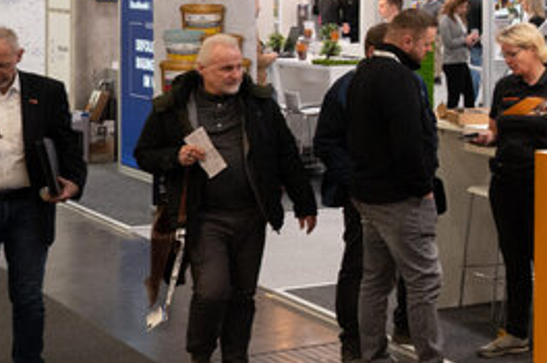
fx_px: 1517
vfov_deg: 12.7
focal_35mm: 100
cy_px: -233
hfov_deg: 16.7
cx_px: 1013
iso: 1600
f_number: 4
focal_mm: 24
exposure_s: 1/320
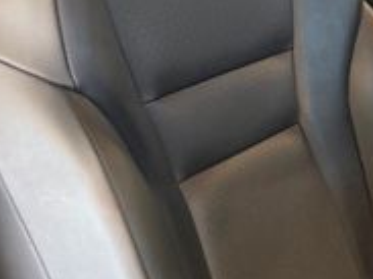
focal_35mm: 84
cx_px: 587
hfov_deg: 19.7
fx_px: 905
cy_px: 26
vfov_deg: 17.3
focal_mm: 6.76
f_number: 1.78
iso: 400
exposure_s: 1/60
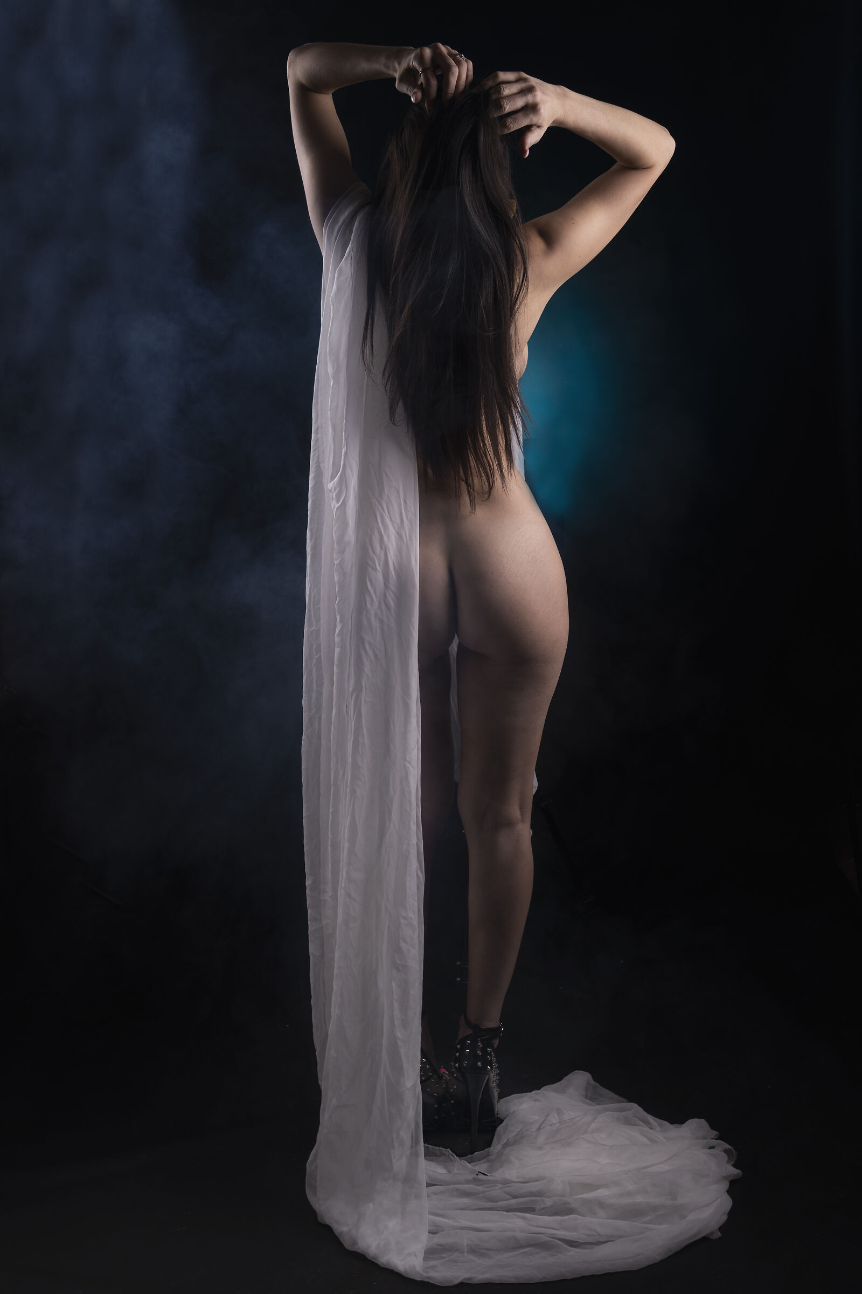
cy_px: 647
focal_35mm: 45
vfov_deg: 43.6
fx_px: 1616
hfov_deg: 29.9
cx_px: 431
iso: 100
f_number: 9
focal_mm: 45
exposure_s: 1/160
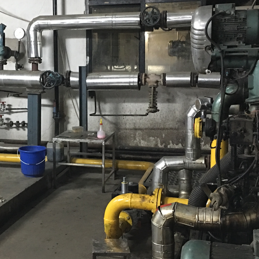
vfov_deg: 29.1
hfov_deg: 28.5
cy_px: 119
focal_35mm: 59
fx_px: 499
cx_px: 57
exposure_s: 1/4
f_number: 2.2
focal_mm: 4.15
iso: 125
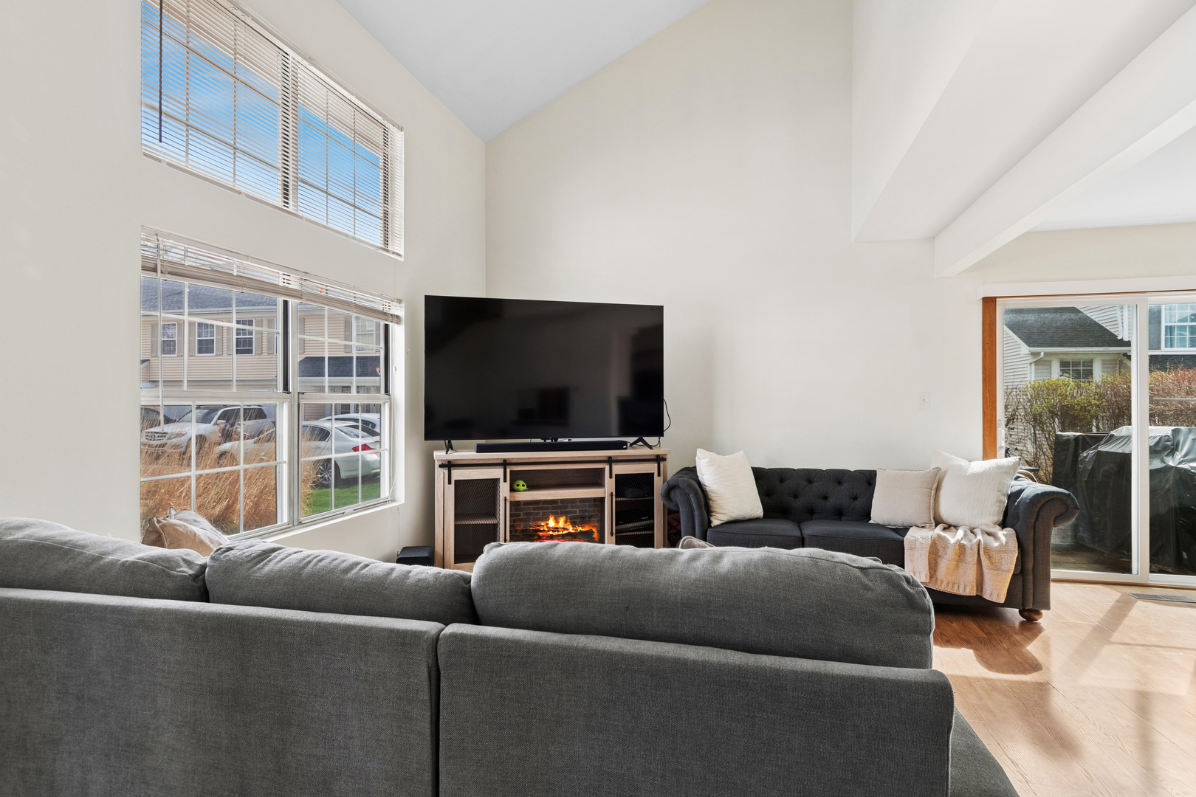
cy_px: 398
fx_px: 598
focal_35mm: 18
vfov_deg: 67.4
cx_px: 598
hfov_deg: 90.0
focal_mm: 12
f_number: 8
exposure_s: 1/60
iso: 400
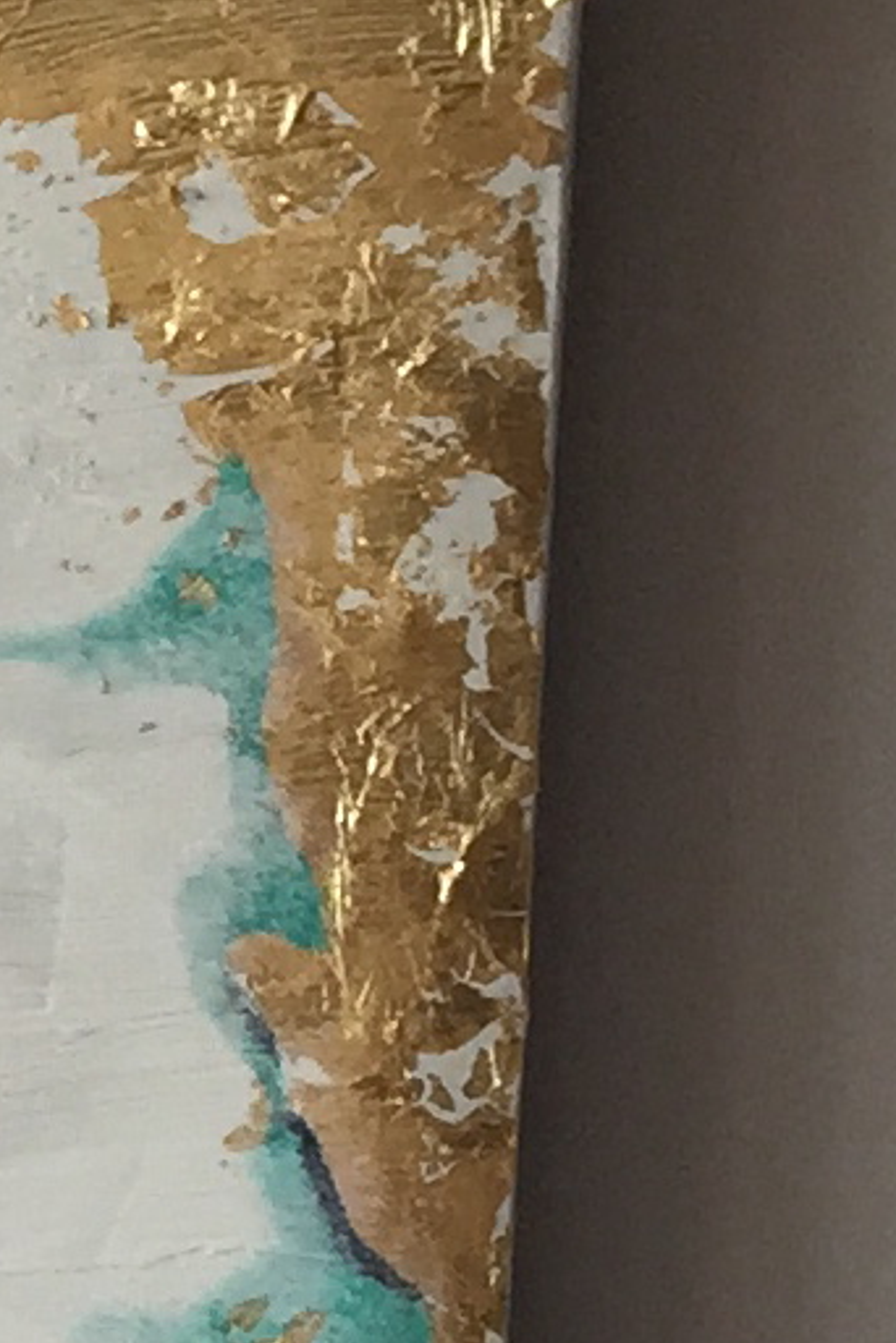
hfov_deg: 6.4
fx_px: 7167
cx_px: -1999
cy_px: 1479
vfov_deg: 10.6
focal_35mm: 192
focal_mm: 4.15
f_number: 2.2
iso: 40
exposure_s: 1/60
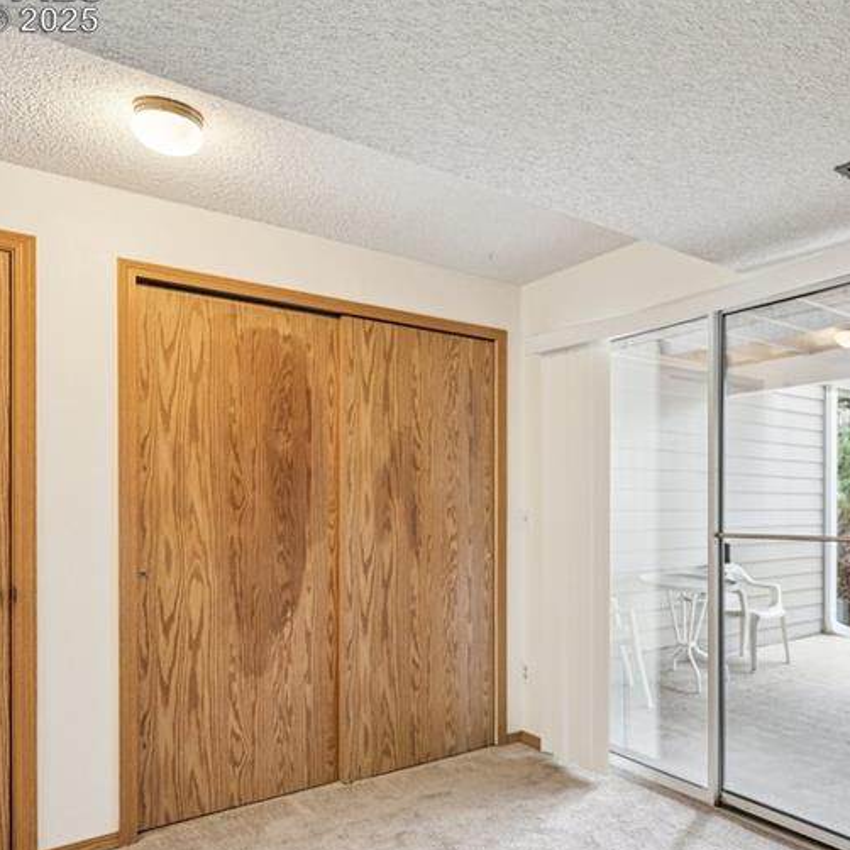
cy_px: 516
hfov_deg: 57.9
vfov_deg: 60.4
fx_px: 722
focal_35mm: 26
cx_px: 633
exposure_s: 1/30
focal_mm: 15
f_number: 2.8
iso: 400
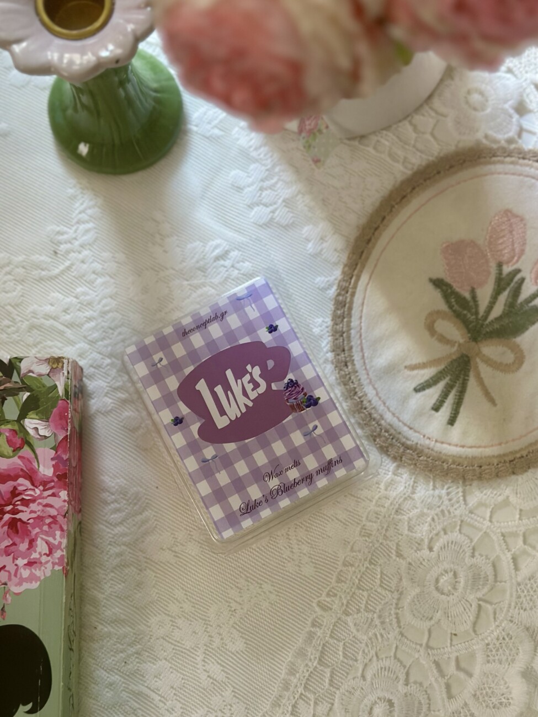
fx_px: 995
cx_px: 269
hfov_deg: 30.3
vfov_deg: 39.7
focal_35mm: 48
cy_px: 358
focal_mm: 6.86
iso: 200
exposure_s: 1/50
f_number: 1.78
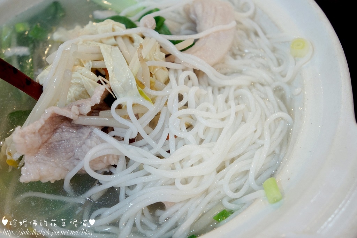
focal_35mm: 57
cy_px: 119
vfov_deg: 23.8
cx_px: 178
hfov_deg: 35.0
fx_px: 565
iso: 800
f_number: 4.5
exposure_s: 1/60
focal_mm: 38
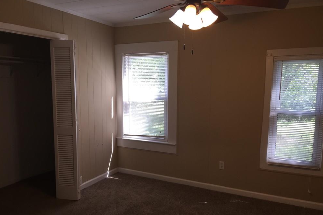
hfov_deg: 60.3
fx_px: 278
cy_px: 122
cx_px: 159
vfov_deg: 42.2
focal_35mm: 31
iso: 32
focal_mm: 4.15
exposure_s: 1/57
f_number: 2.2
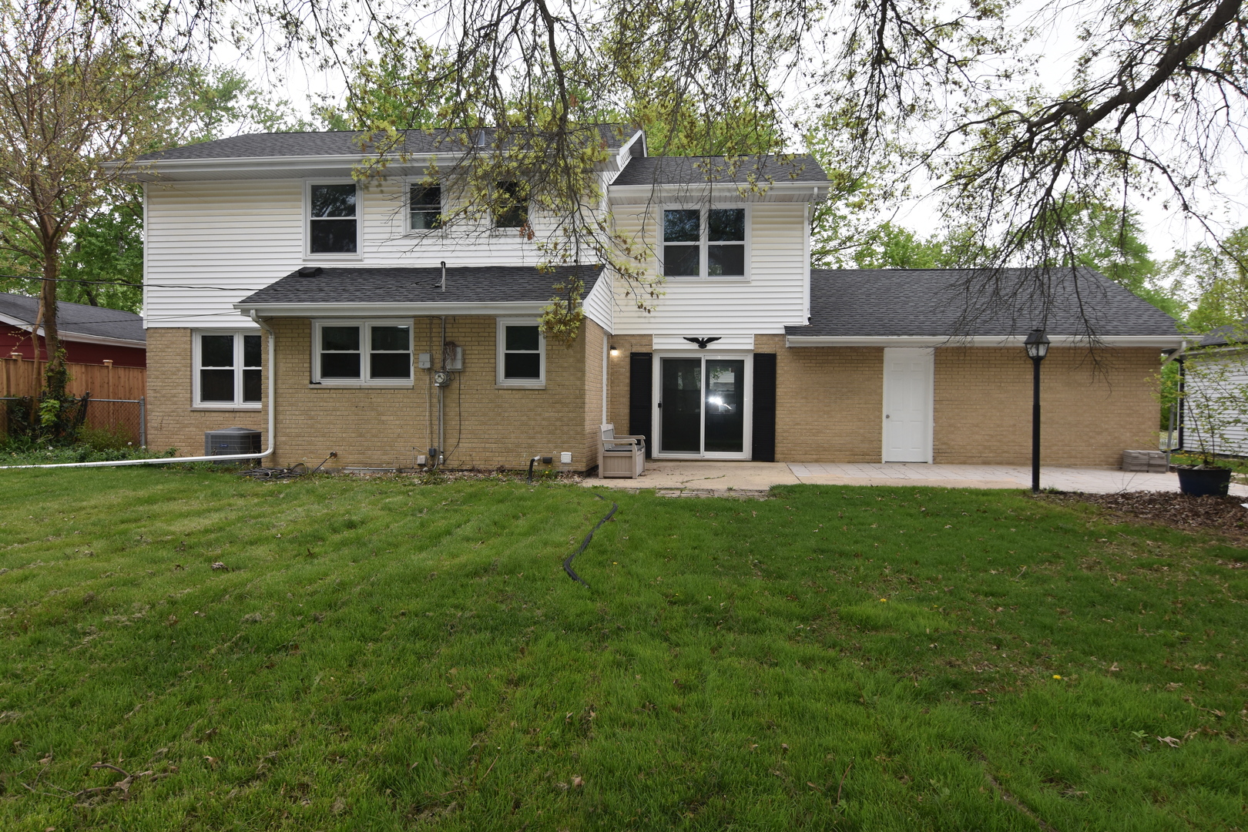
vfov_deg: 53.1
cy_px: 416
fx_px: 832
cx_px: 624
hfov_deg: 73.7
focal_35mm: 24
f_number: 5.6
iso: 200
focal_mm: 16
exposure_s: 1/250
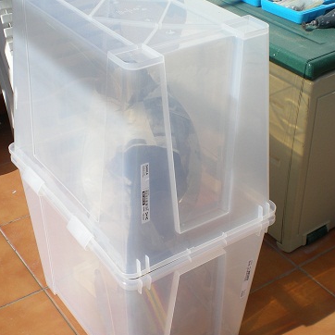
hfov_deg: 30.0
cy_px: 159
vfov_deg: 30.0
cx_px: 149
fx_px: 624
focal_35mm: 57
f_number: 4.6
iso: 50
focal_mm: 6.3
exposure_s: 1/516
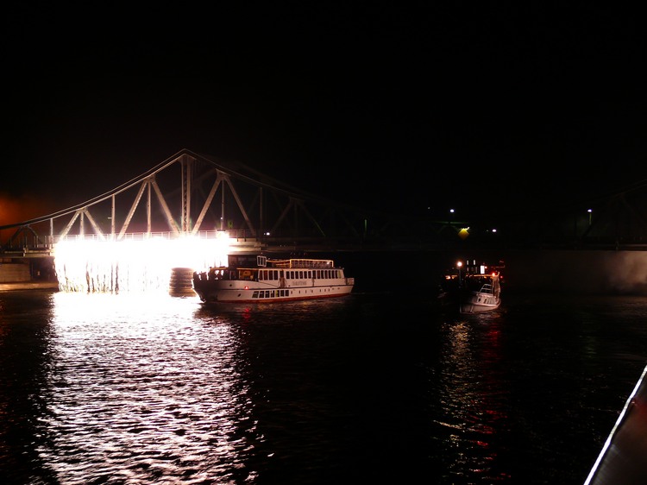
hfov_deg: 29.4
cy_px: 242
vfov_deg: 22.2
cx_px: 324
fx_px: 1233
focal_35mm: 66
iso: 200
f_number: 3.2
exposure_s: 1/10
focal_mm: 14
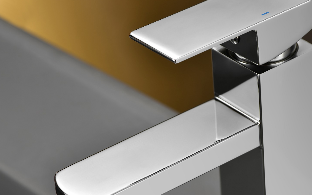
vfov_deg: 8.6
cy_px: 84
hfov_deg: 13.7
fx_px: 1301
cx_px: 200
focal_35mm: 153
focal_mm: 105
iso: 31
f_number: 13
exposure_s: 1/160
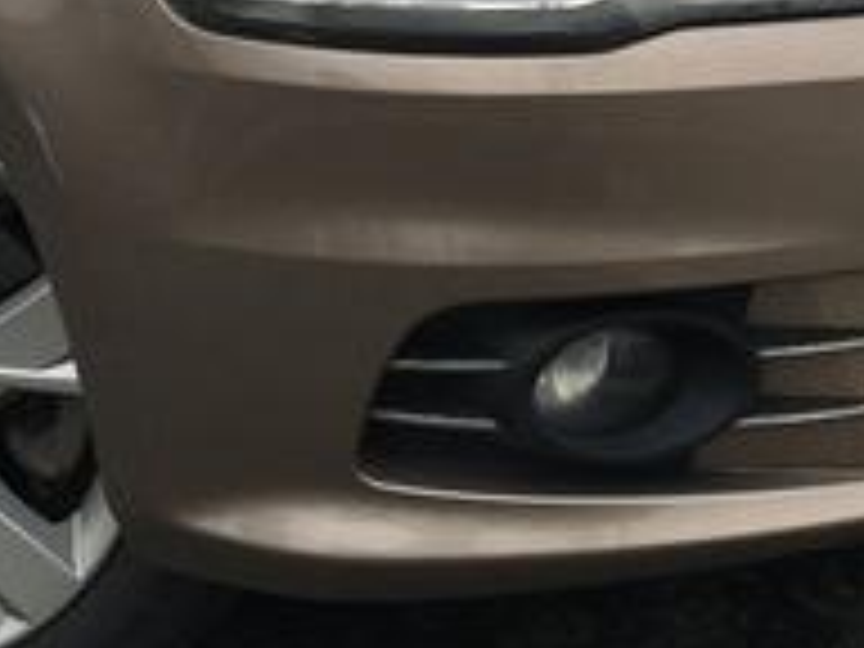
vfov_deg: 14.8
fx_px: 2371
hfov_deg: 20.0
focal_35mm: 95
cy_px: -216
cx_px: 868
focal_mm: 4.15
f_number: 2.2
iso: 25
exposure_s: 1/348
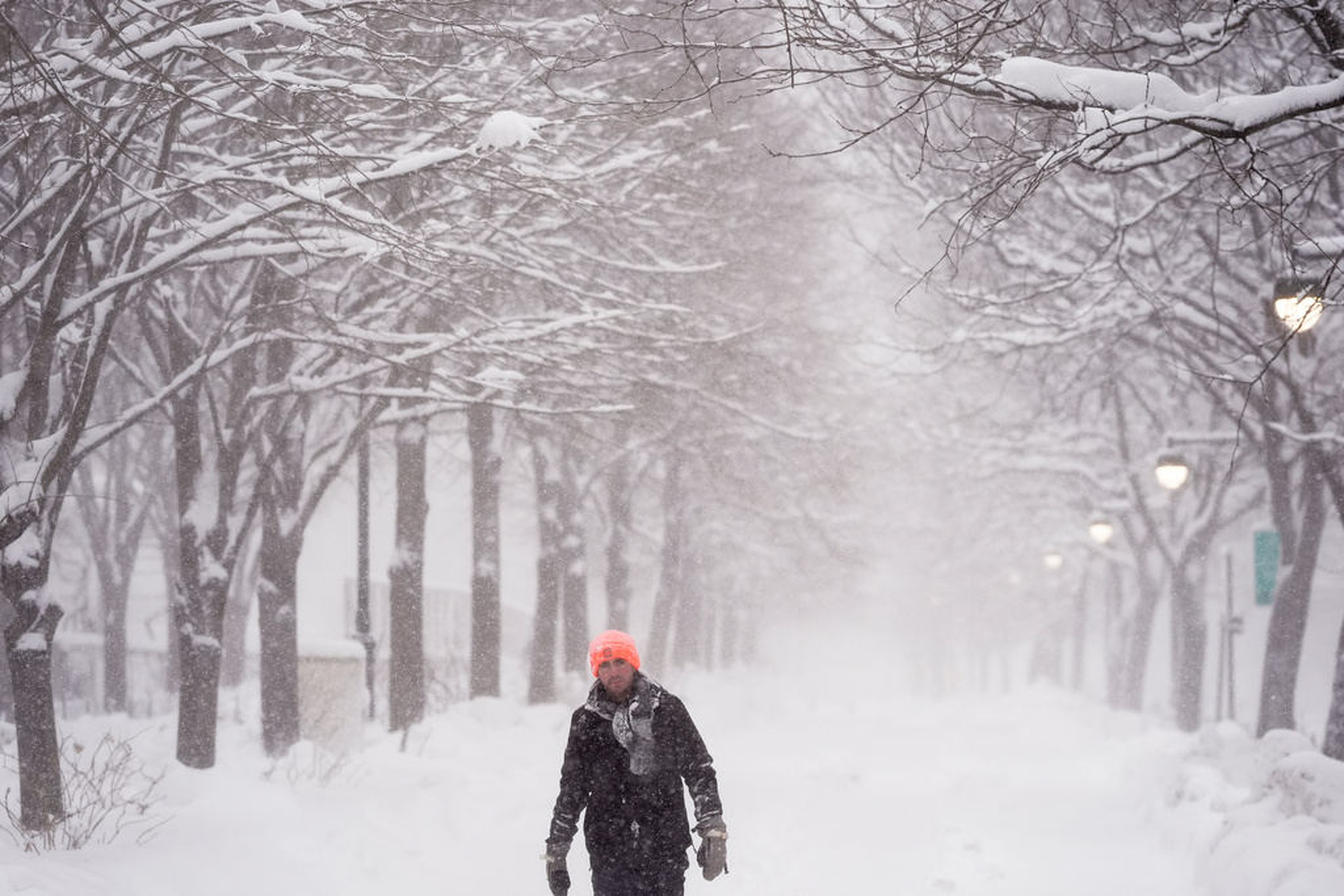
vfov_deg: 10.1
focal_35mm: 136
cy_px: 448
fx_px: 5078
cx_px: 672
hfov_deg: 15.1
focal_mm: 136
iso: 800
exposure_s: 1/800
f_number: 4
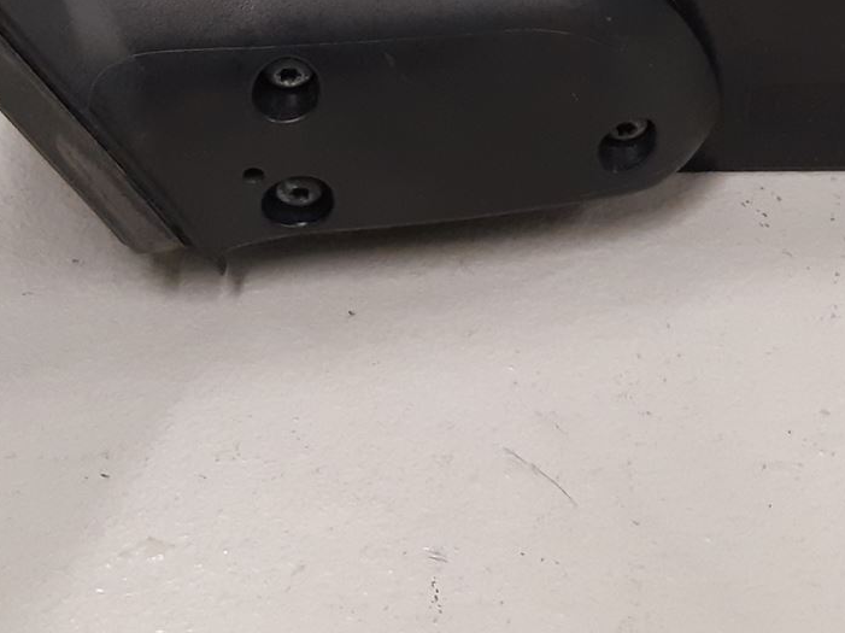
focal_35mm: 76
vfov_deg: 17.9
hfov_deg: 25.6
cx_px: 493
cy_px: -235
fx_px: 1854
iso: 200
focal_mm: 3.93
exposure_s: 1/50
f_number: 1.7
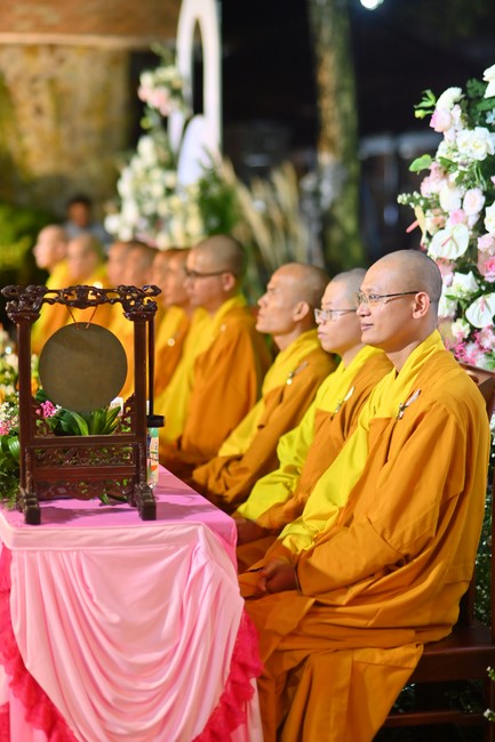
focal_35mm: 85
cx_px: 248
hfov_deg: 16.1
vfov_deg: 23.9
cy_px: 371
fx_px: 1754
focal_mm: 85
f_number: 2.2
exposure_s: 1/125
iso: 640
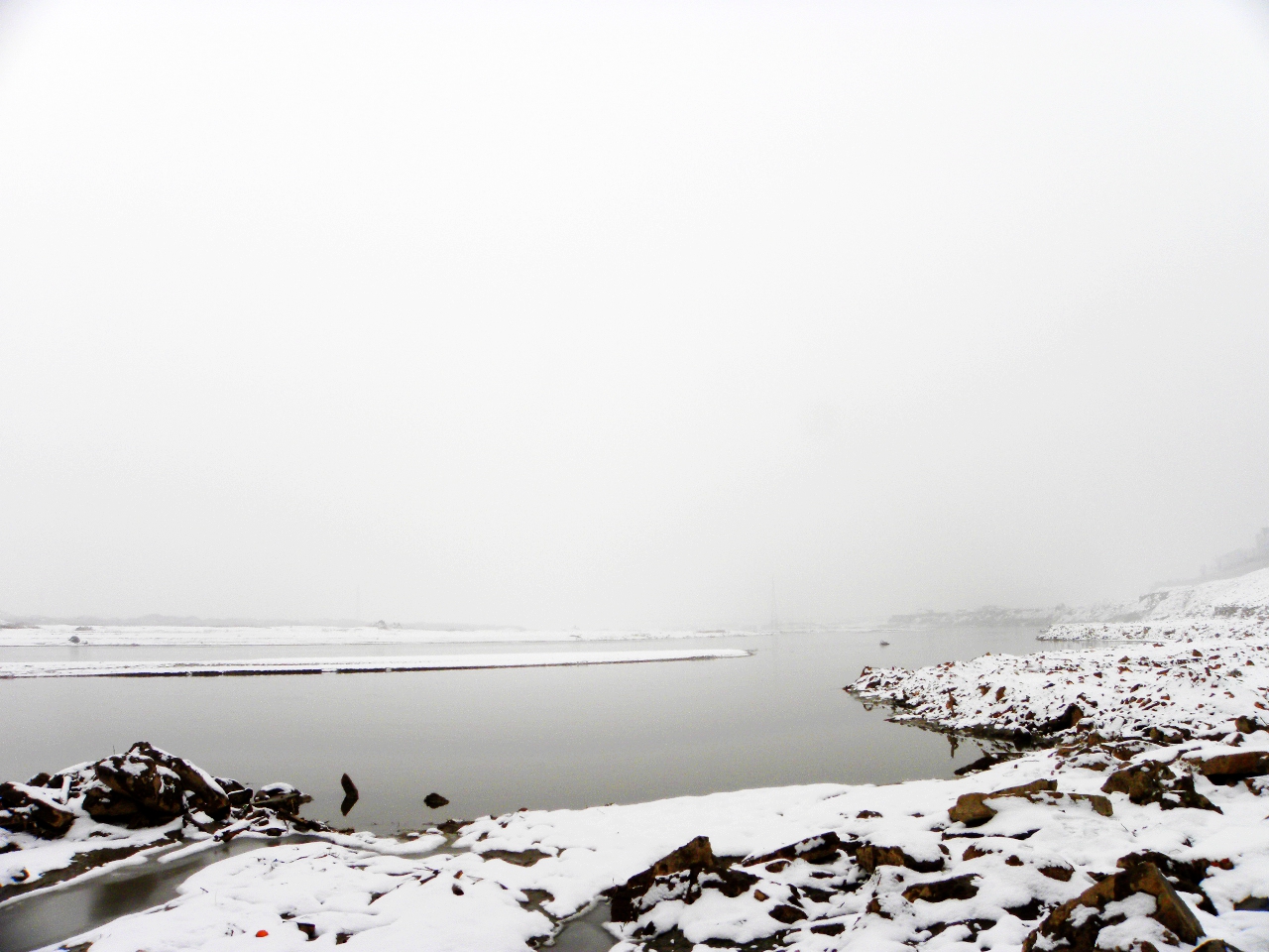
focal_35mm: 26
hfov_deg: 67.3
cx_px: 634
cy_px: 476
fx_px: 953
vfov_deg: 53.1
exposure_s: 1/410
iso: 64
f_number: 6.3
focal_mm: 4.6
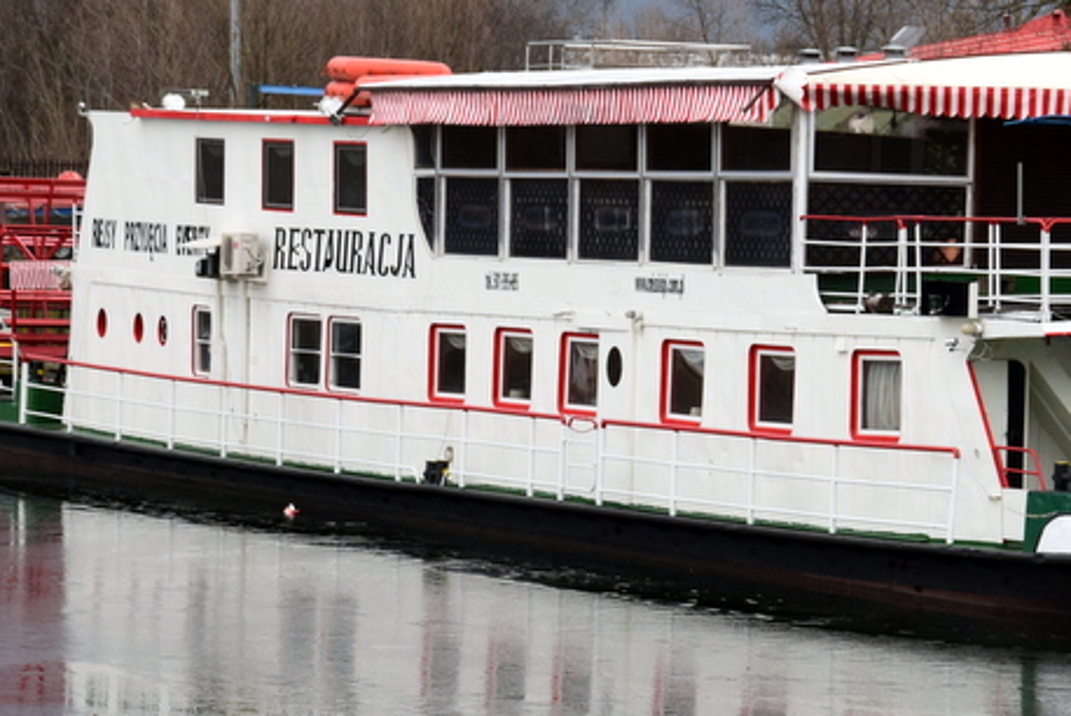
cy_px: 291
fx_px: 5150
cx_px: 844
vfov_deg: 7.9
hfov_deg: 11.8
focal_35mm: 173
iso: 800
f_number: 9
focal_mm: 66
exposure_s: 1/125
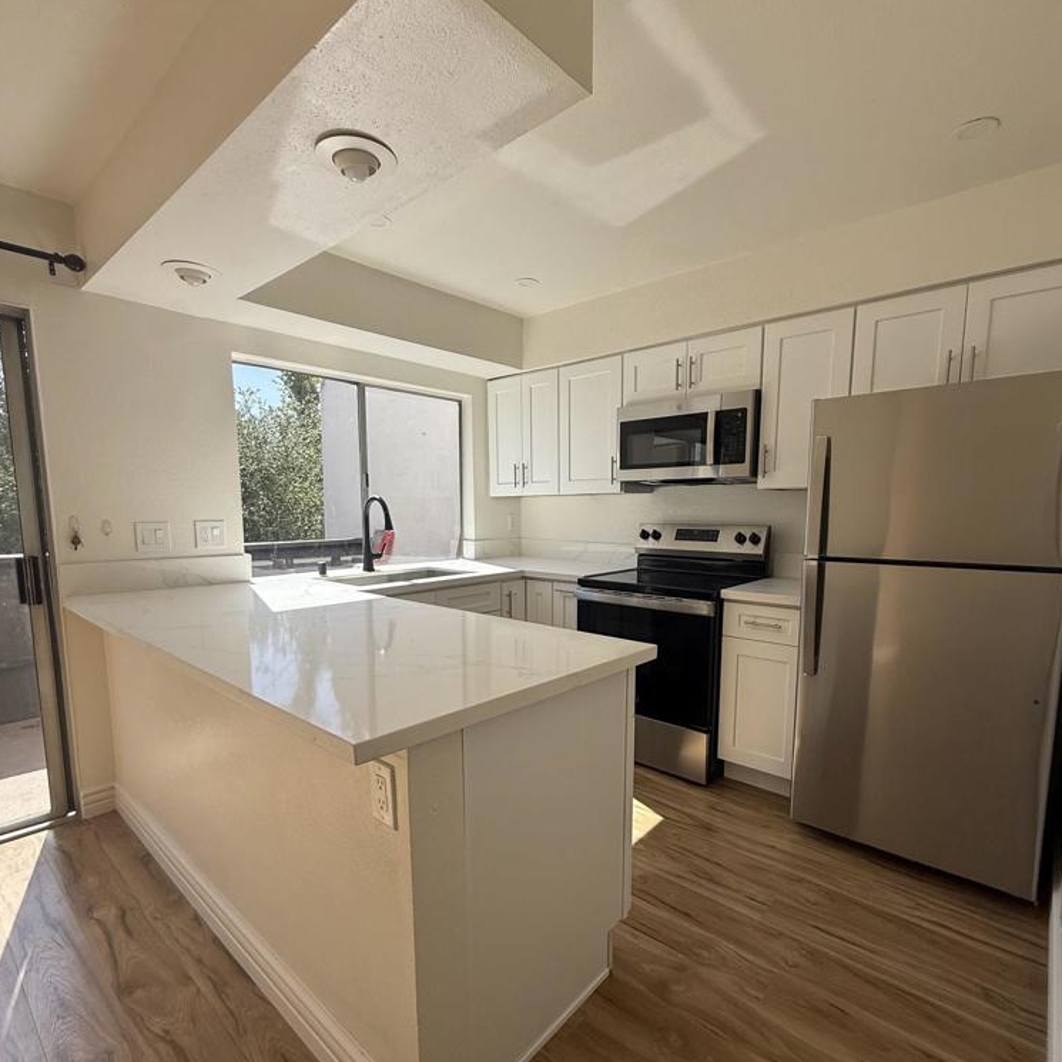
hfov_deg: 84.0
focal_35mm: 17
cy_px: 586
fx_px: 590
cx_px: 542
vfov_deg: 83.7
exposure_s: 1/1033
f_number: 2.2
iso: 64
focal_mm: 2.22
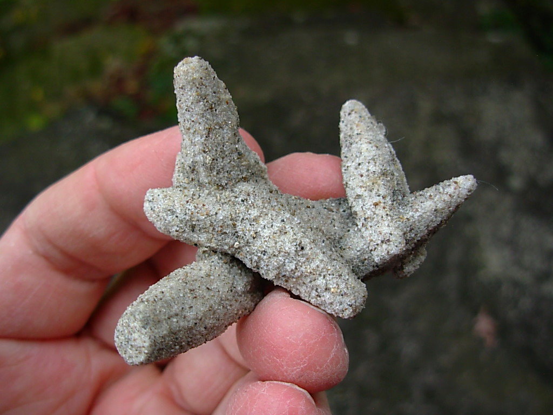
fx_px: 607
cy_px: 208
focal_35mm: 38
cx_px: 276
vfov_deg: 37.7
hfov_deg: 49.0
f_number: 2.9
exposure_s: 1/235
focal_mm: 6.3
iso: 50
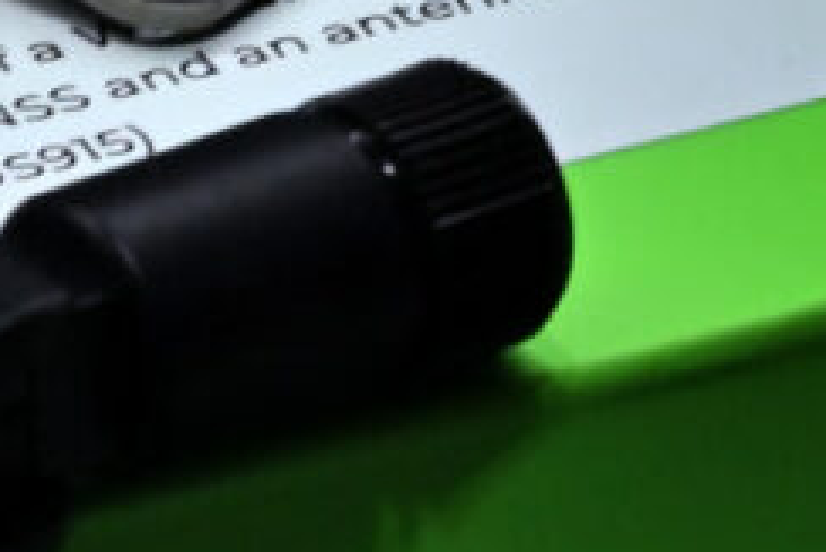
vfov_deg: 2.1
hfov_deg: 3.1
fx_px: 15175
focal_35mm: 661
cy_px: -63
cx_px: 399
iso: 1250
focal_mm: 105
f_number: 14
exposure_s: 1/30
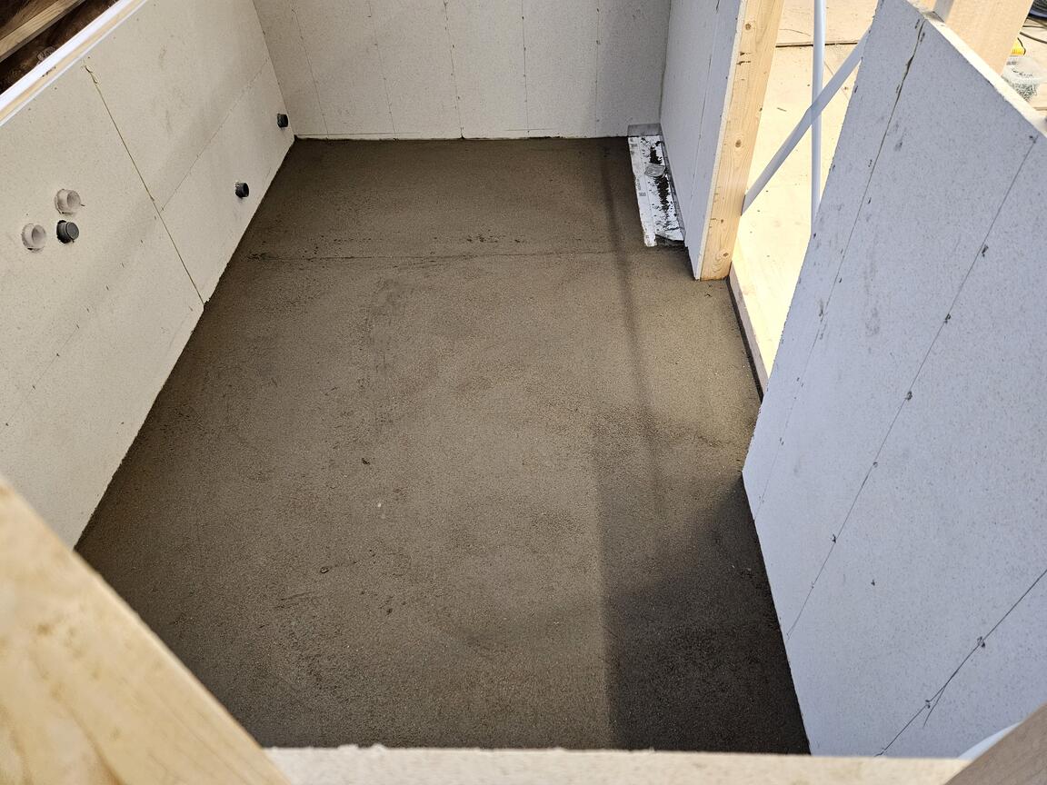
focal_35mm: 23
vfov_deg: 58.9
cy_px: 392
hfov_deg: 73.9
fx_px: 696
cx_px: 524
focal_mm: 5.4
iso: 500
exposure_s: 1/100
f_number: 1.8
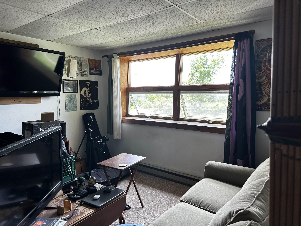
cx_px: 150
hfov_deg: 71.6
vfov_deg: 56.8
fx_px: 209
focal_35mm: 24
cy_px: 113
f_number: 1.78
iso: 80
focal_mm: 6.86
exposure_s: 1/121
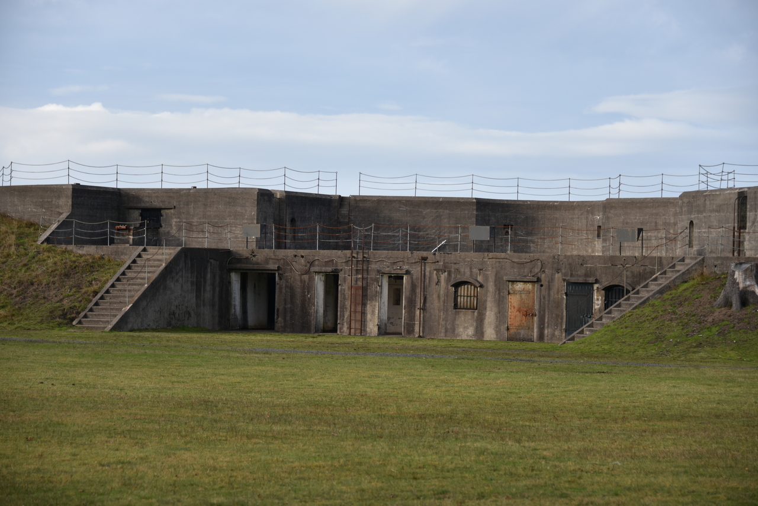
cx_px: 379
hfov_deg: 19.5
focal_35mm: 105
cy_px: 253
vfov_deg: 13.0
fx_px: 2211
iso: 125
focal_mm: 105
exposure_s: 1/250
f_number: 5.3
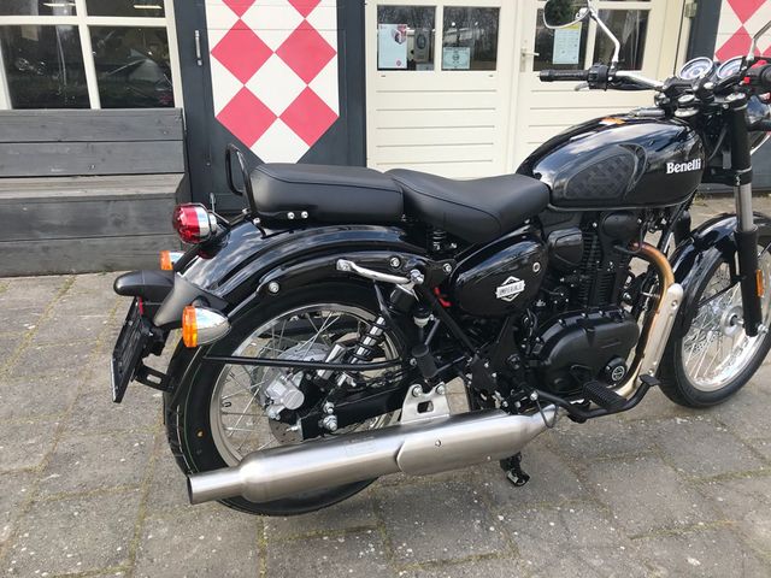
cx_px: 386
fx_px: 624
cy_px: 289
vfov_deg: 49.7
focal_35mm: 28
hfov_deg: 63.4
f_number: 1.8
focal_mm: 3.99
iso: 20
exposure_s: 1/248
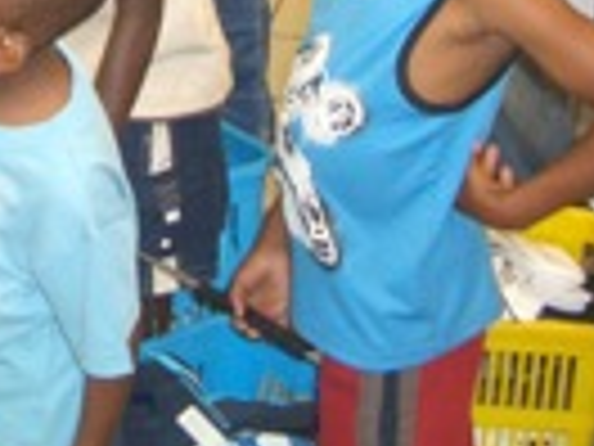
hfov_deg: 16.0
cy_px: -203
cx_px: -76
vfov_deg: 11.9
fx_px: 2042
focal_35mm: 119
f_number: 2.6
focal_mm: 5.8
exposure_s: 1/80
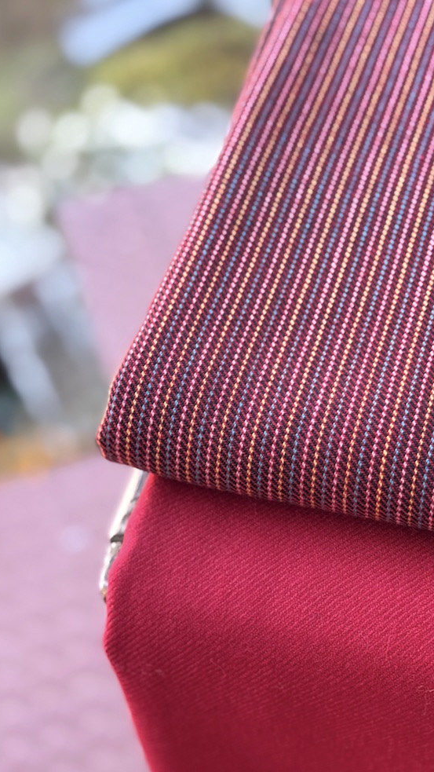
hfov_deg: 22.5
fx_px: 1084
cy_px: 390
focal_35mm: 53
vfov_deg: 39.2
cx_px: 288
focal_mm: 6.76
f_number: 1.78
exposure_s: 1/121
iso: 64
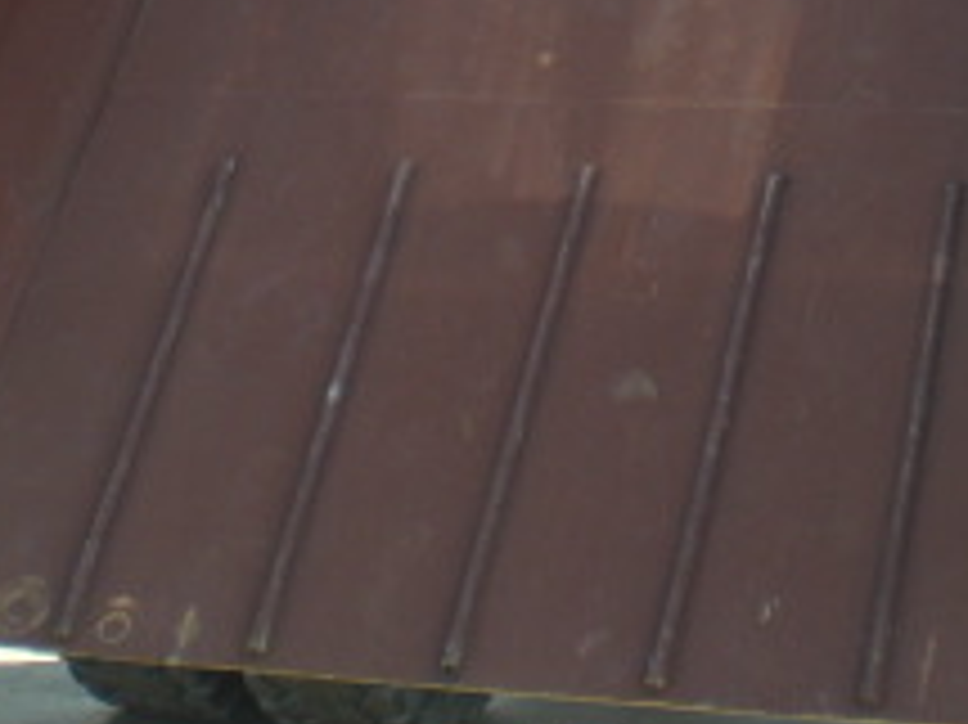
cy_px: -252
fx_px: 3158
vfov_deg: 12.6
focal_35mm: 113
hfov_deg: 17.4
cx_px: 657
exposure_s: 1/160
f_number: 3.1
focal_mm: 6.3
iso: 64
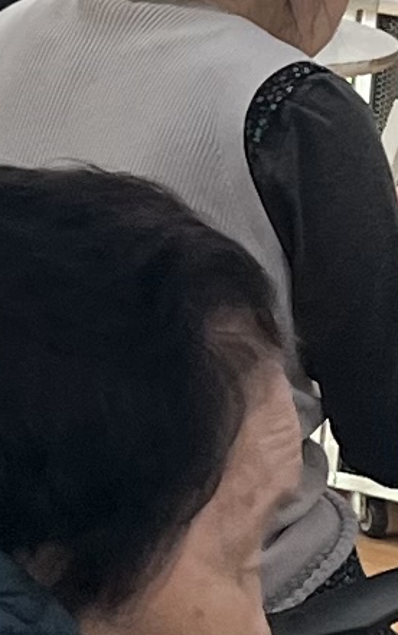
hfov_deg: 5.2
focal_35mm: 252
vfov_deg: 8.3
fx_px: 4369
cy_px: 217
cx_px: 72
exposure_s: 1/120
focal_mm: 5.1
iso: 64
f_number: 1.6
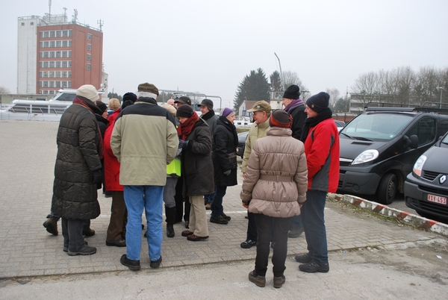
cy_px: 150
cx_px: 224
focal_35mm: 33
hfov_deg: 57.2
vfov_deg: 40.1
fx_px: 411
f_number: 5.6
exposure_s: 1/125
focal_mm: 22
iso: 200
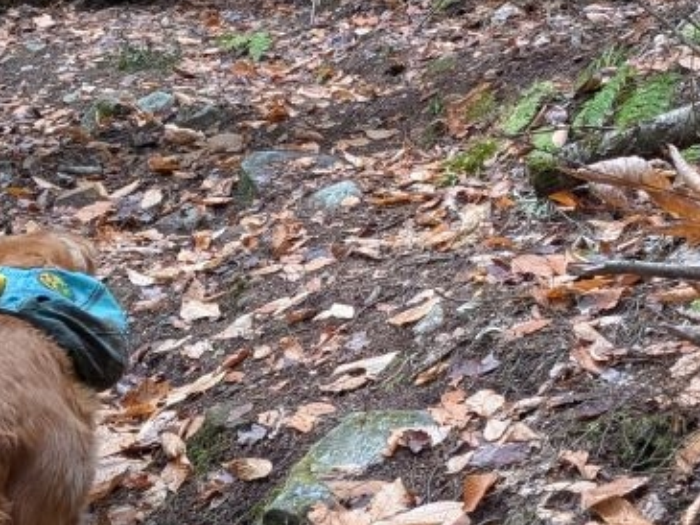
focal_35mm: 71
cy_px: 184
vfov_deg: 20.7
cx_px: 295
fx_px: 1436
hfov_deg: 27.4
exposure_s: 1/100
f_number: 1.7
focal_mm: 4.53
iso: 261
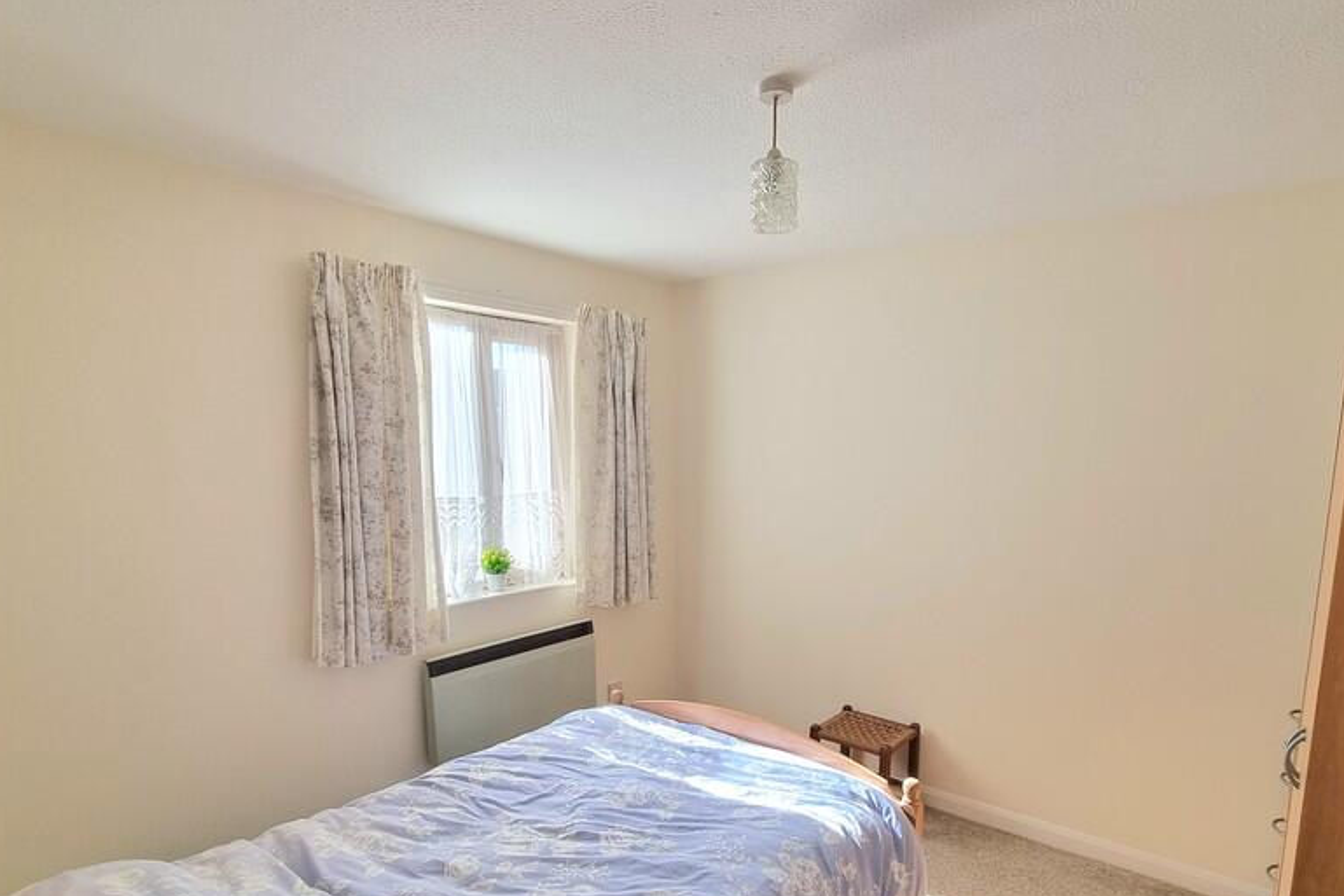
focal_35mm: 18
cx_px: 706
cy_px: 555
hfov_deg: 89.9
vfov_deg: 66.5
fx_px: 672
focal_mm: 2.2
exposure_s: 1/112
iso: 50
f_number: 2.2
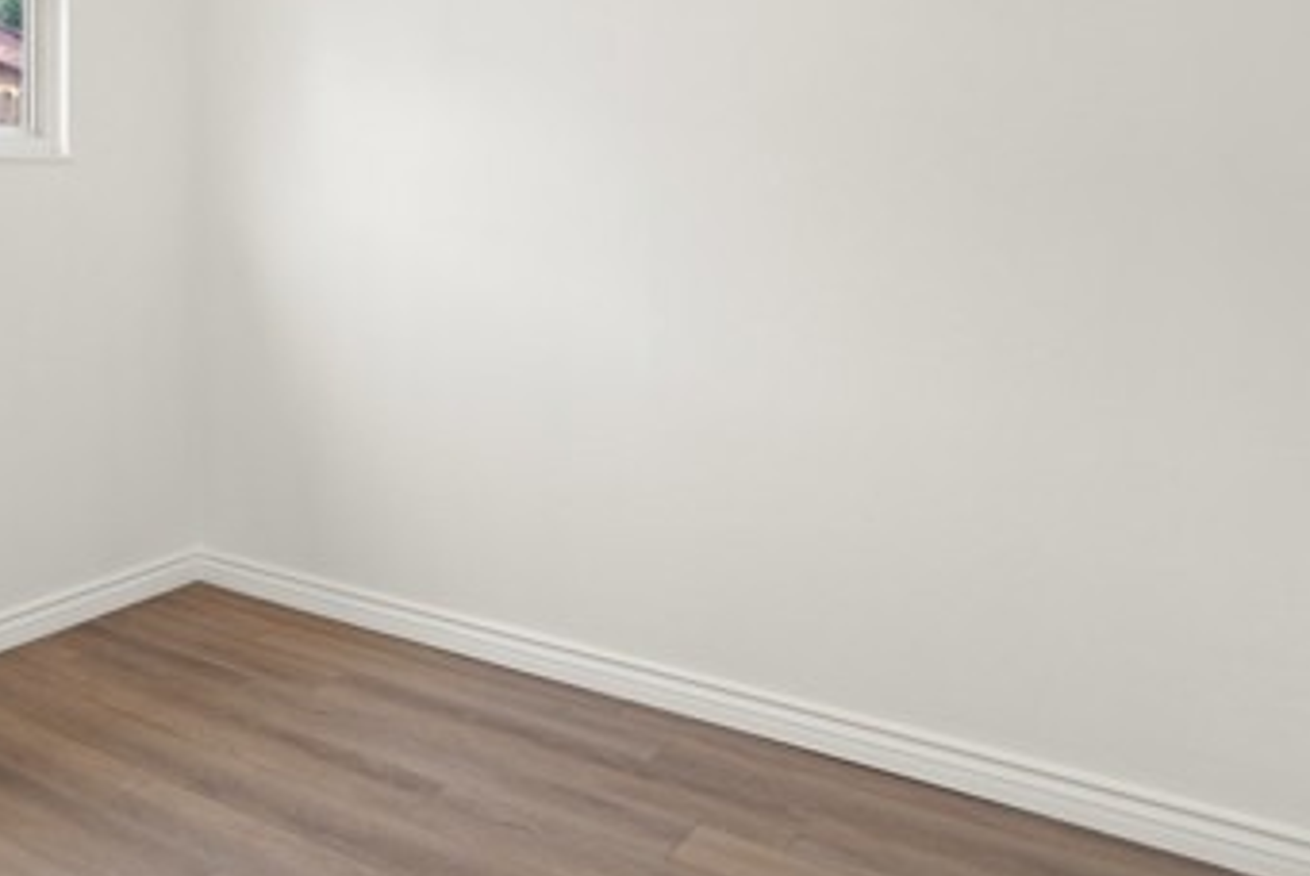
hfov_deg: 58.6
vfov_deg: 41.8
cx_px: 327
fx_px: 1093
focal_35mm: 30
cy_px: 175
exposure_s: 1/200
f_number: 1.8
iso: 800
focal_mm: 16
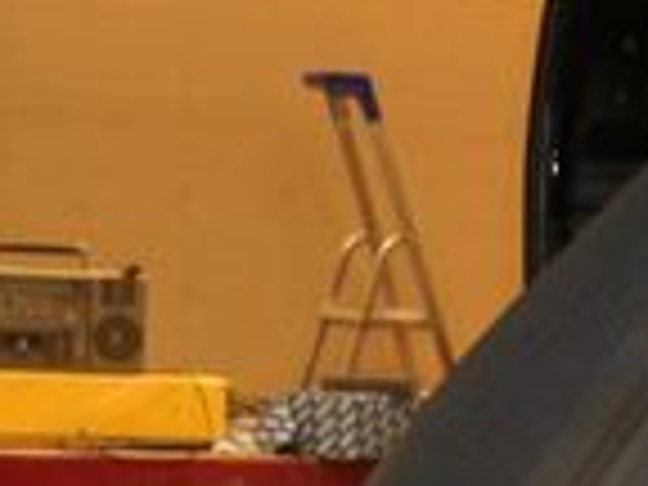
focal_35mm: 169
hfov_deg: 11.4
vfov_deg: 8.2
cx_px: 819
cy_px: 1076
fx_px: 3164
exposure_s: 1/30
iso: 200
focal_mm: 7.9
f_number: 2.8
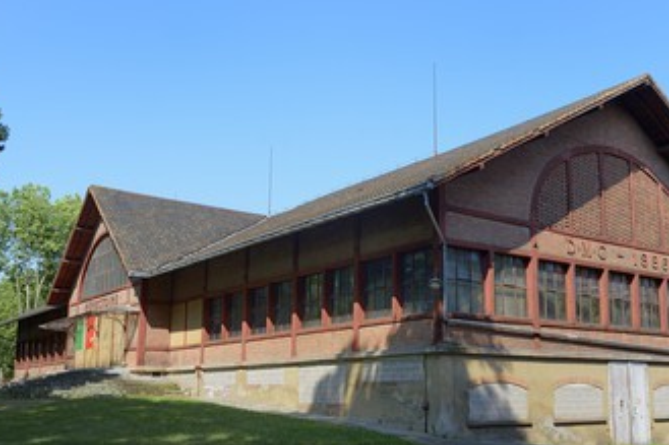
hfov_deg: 47.2
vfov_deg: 32.4
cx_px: 402
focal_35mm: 41
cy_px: 278
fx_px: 762
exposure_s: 1/160
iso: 200
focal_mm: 32
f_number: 9
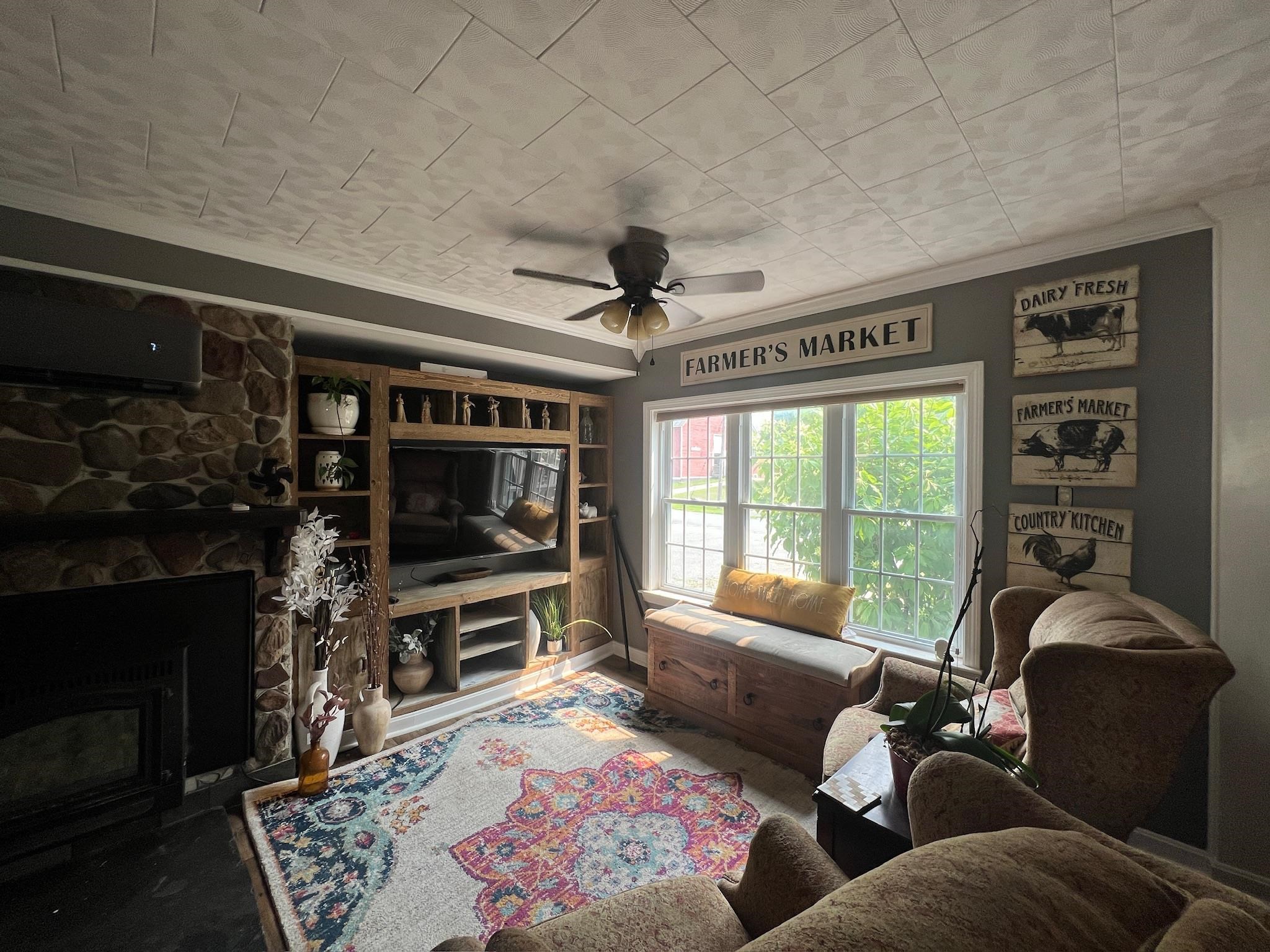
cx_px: 635
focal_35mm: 13
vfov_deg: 89.9
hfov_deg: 106.2
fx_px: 477
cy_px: 476
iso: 50
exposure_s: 1/99
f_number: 1.8
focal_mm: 1.57
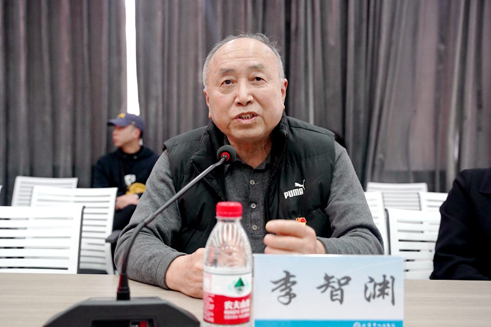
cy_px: 164
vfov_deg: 33.4
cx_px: 246
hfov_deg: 48.5
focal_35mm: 40
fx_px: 545
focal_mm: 40
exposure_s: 1/160
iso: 4000
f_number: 4
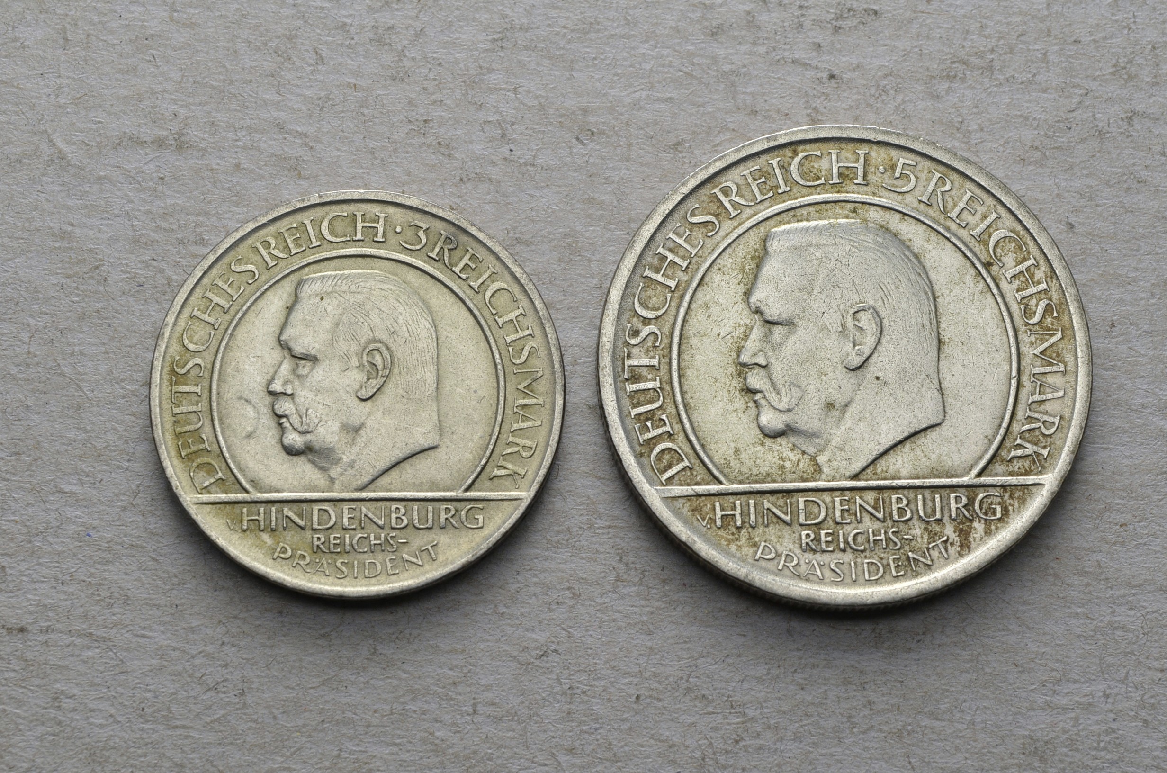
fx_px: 2523
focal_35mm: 78
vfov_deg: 17.4
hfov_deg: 26.0
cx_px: 584
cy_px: 386
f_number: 14
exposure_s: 1/250
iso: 400
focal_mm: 52
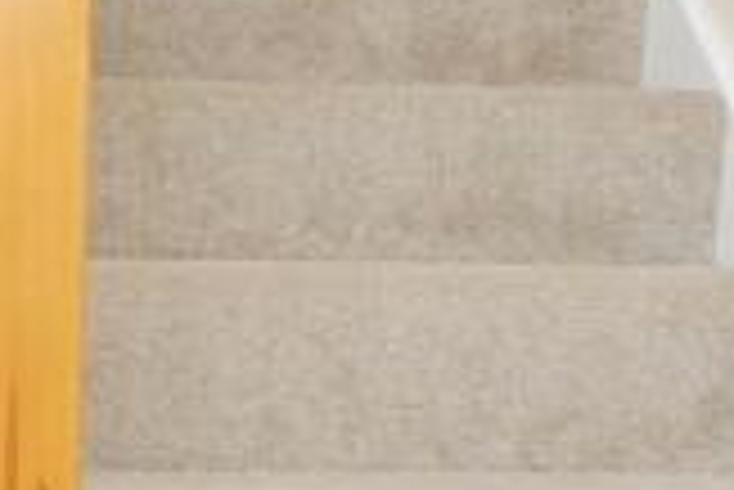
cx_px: -9
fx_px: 1918
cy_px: 171
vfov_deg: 14.6
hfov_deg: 20.9
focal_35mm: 94
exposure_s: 1/60
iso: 200
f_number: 5
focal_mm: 10
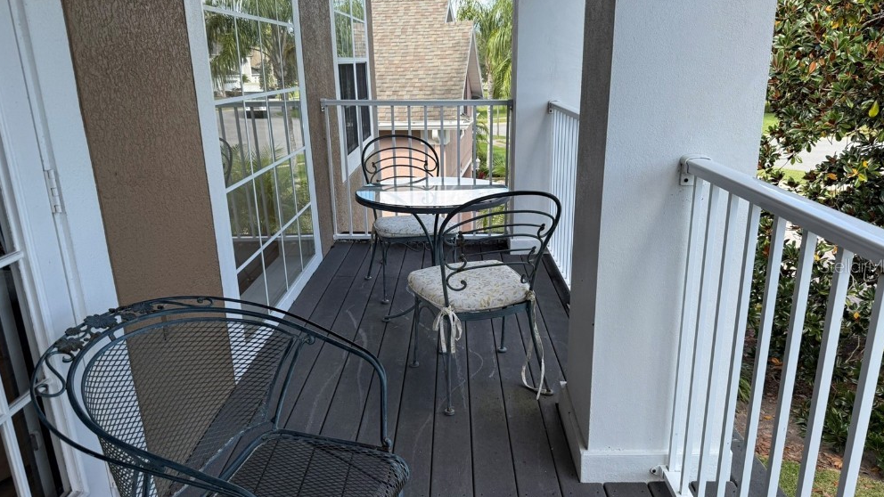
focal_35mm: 27
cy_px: 265
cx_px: 447
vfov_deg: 42.9
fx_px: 633
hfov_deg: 69.9
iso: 100
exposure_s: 1/1385
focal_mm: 6.76
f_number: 1.78
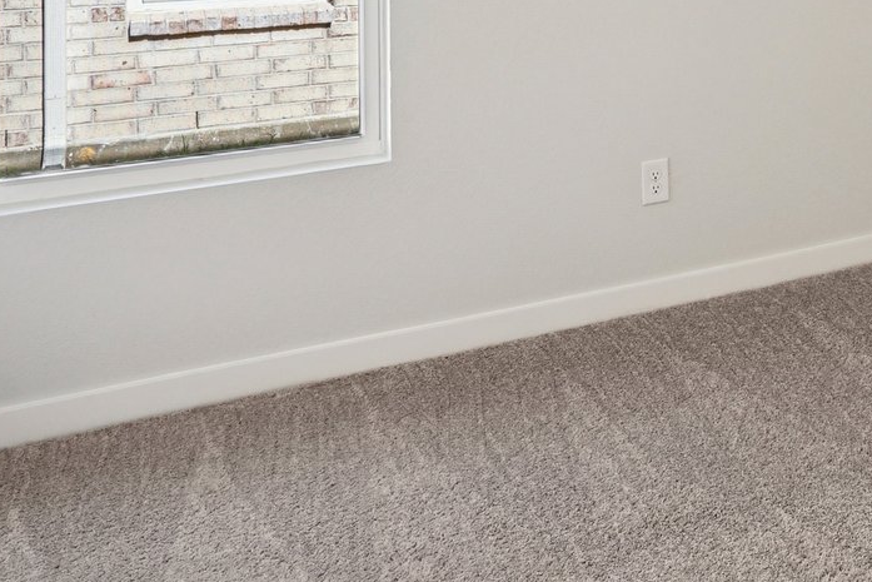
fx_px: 1139
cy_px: -180
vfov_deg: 24.8
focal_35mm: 47
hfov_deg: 36.4
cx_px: 928
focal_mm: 16
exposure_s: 1/40
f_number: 8
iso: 400
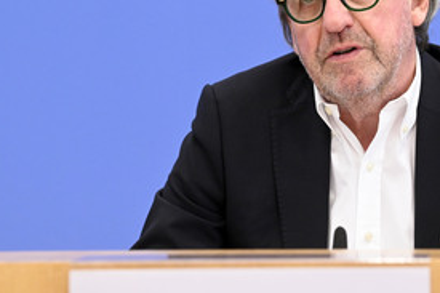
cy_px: 99
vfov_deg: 8.8
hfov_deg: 13.1
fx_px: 1905
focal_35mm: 156
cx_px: 327
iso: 5000
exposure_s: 1/400
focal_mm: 95
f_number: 6.3
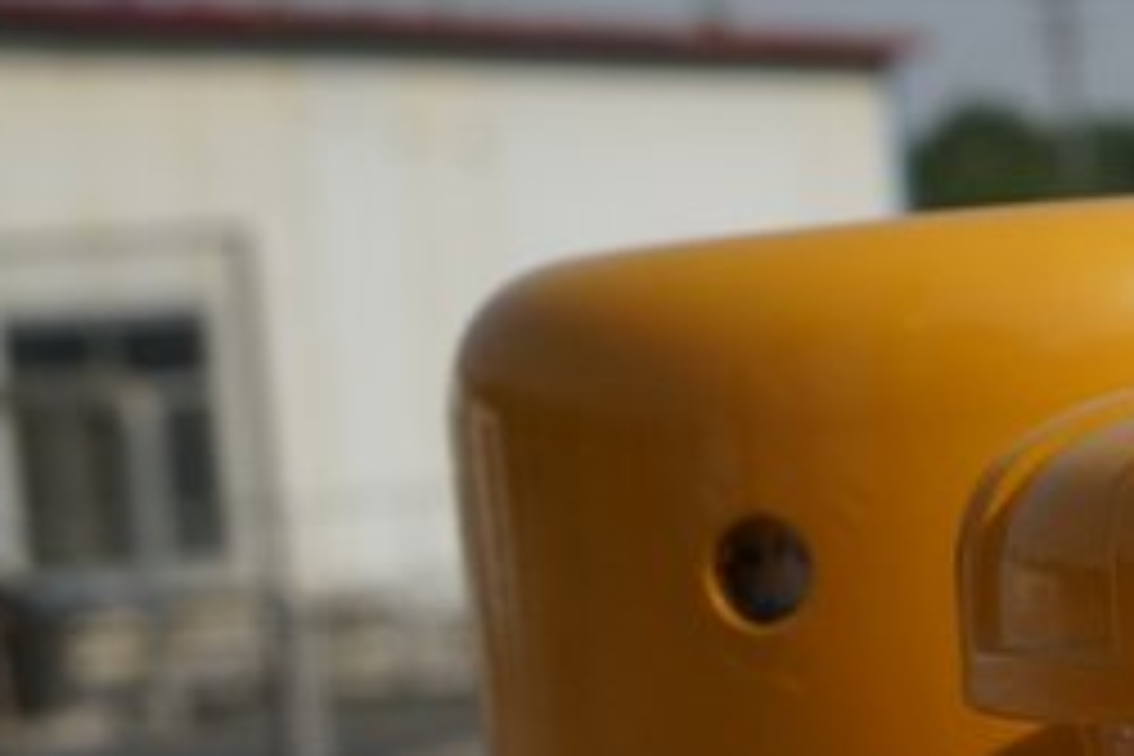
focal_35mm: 143
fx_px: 4504
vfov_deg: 9.5
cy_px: 934
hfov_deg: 13.7
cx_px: 1588
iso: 100
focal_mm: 30
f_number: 9
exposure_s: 1/320
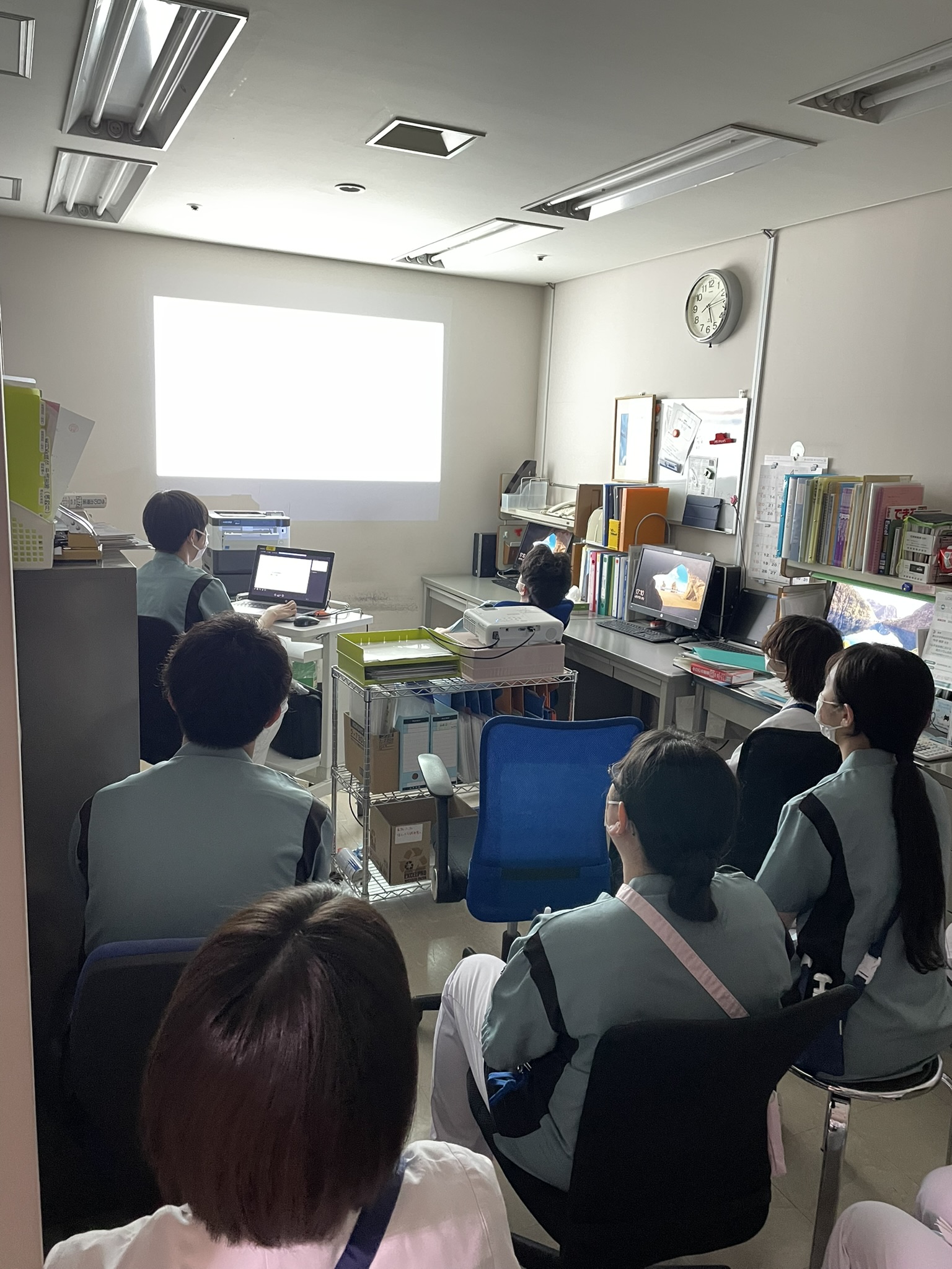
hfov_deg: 53.1
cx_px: 476
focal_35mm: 26
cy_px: 634
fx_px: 953
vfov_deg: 67.3
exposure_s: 1/30
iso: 1000
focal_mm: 4.2
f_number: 1.6
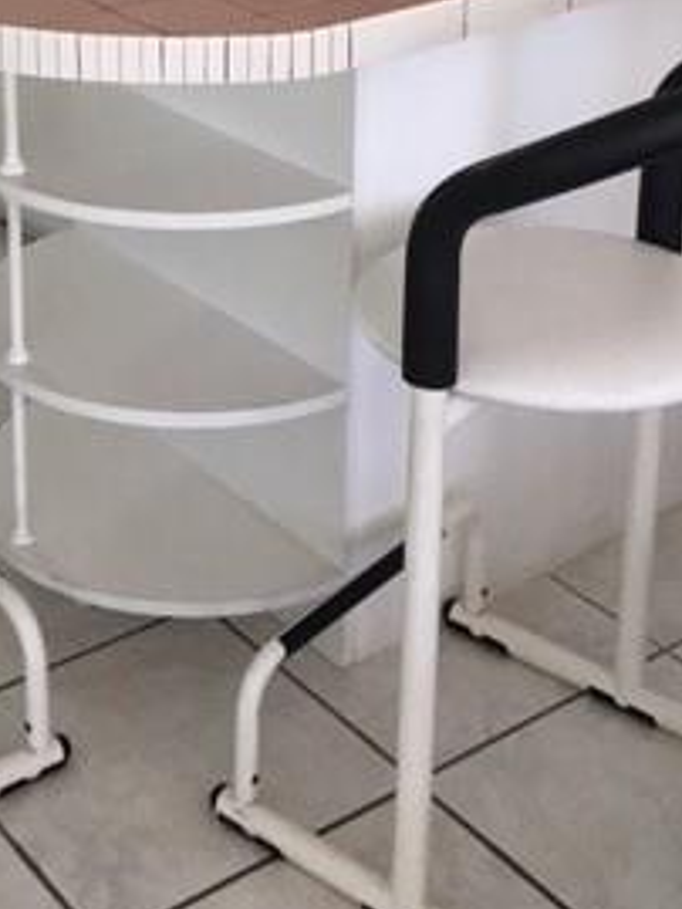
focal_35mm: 69
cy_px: 14
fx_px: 1811
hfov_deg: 21.2
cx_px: 199
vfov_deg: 26.7
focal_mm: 4.15
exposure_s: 1/30
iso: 64
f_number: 2.2
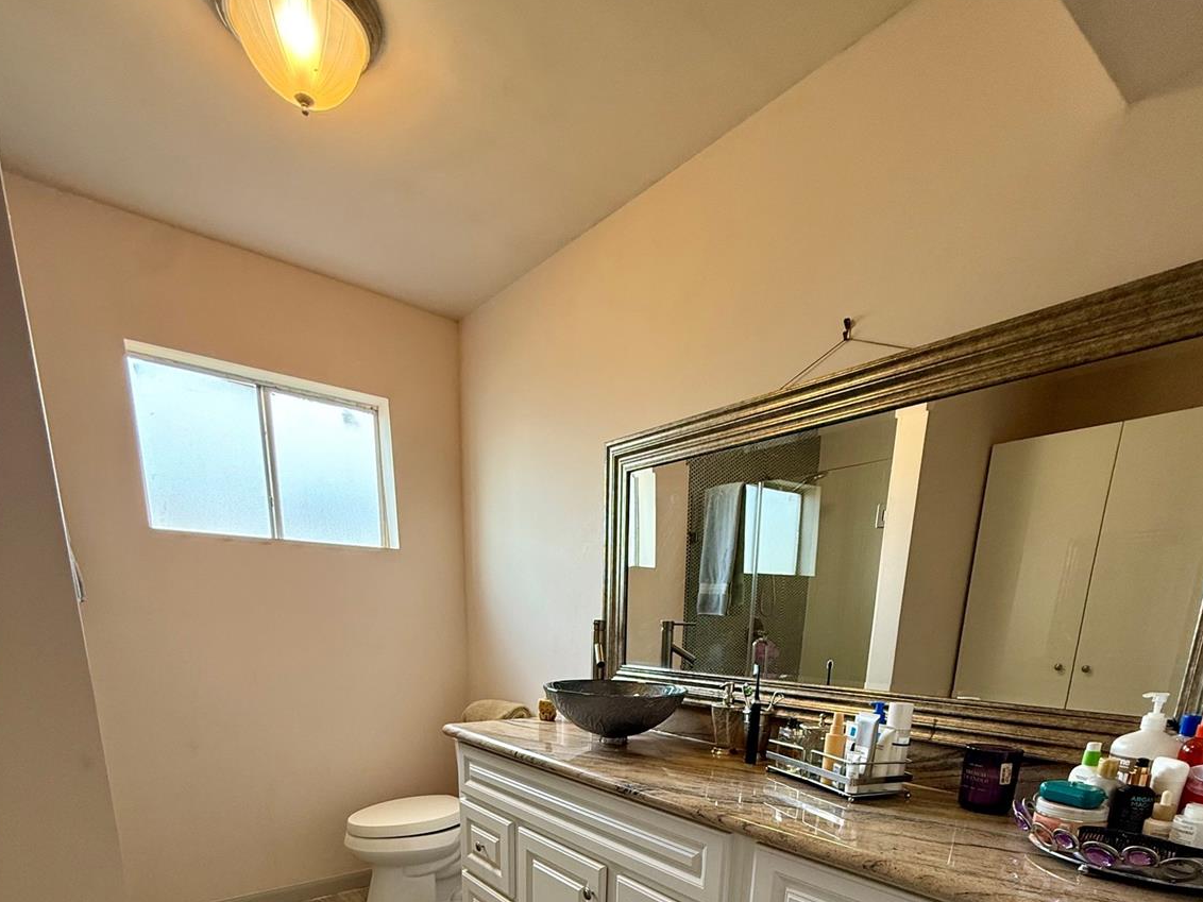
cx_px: 598
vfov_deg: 59.2
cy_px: 801
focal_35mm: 19
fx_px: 660
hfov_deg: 84.7
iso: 200
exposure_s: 1/120
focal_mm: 2.22
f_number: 2.2
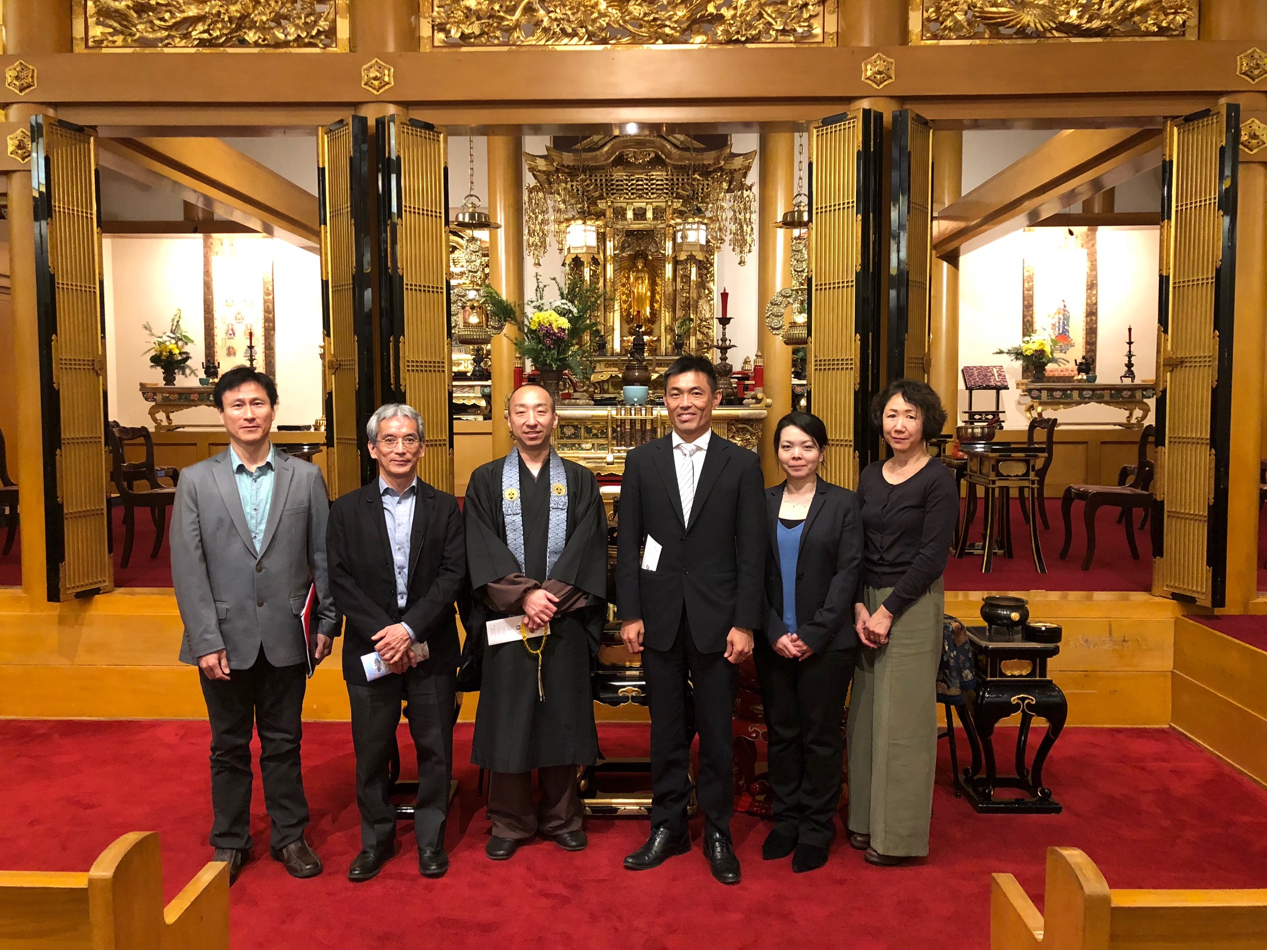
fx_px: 1025
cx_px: 634
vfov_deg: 49.7
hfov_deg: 63.4
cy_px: 475
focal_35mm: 28
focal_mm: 3.99
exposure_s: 1/7
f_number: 1.8
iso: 100
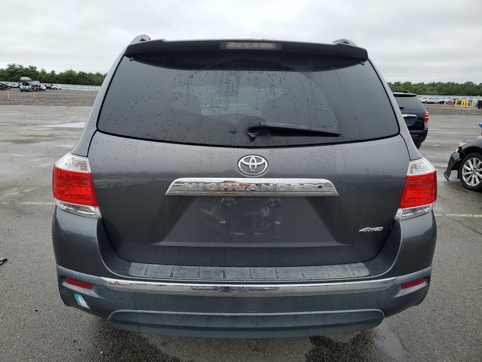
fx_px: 362
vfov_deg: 53.1
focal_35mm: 26
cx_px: 241
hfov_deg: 67.3
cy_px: 181
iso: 50
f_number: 1.5
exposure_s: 1/1111
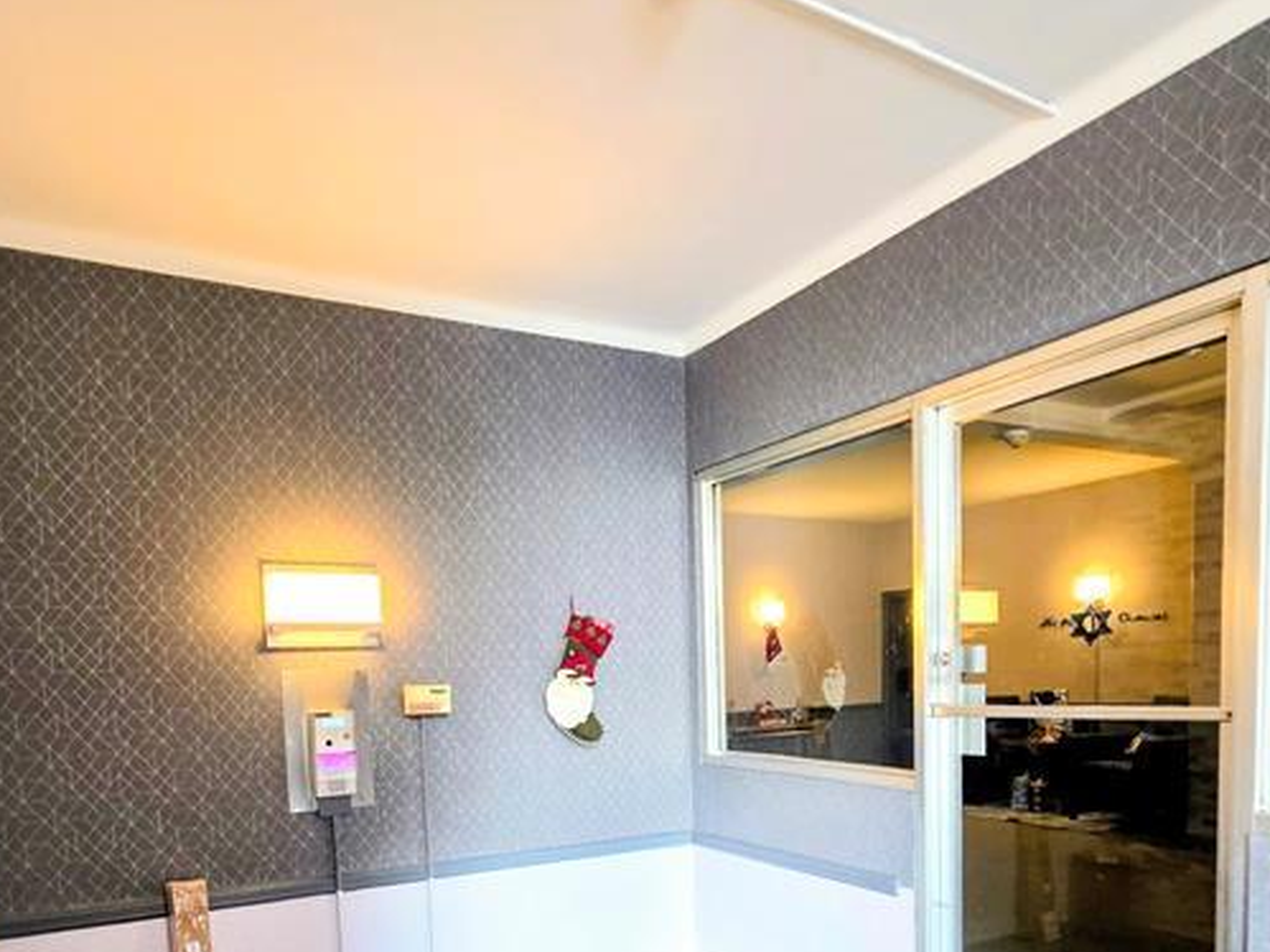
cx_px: 580
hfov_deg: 81.6
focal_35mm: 20
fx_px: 734
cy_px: 748
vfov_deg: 61.1
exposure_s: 1/60
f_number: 1.9
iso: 200
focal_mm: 2.2
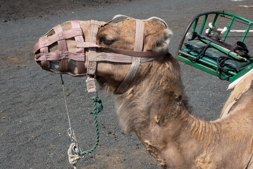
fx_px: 492
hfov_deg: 28.8
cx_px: 126
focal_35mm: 70
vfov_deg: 19.5
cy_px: 84
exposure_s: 1/1250
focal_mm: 25.7
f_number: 4
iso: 125
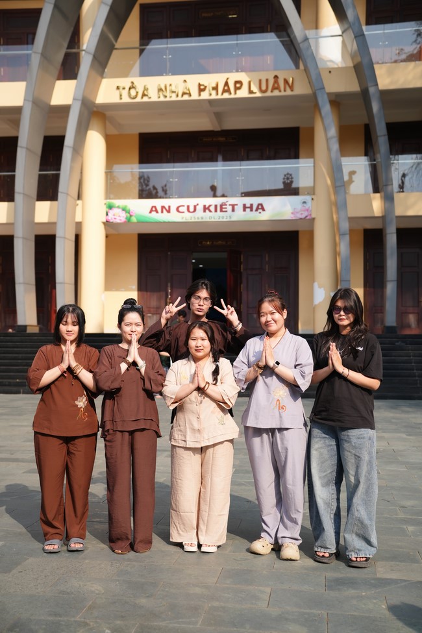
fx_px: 738
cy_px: 316
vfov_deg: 46.4
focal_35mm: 42
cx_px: 211
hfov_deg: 31.9
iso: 200
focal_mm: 42
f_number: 2.8
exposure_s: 1/1600
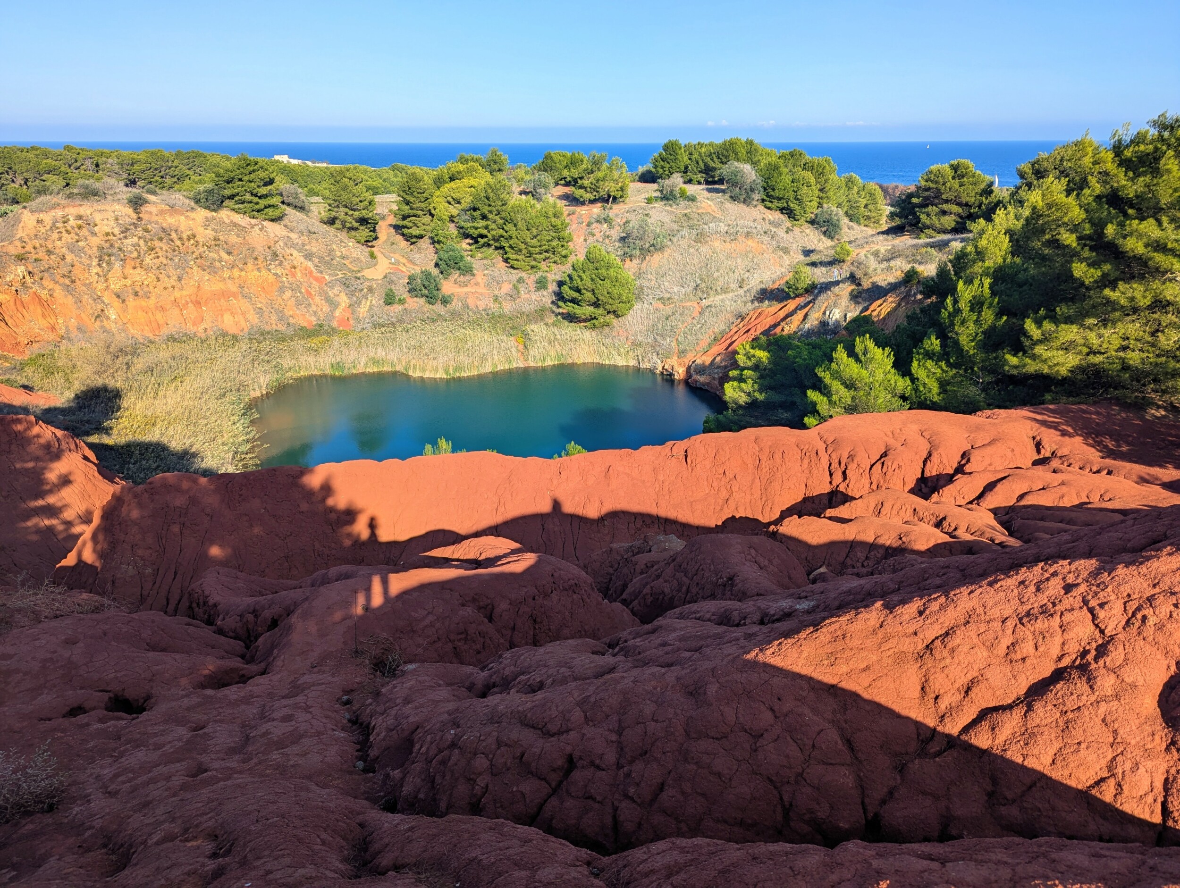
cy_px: 444
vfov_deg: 56.9
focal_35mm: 24
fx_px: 819
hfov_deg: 71.5
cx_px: 590
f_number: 1.85
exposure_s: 1/1508
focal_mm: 6.81
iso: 47
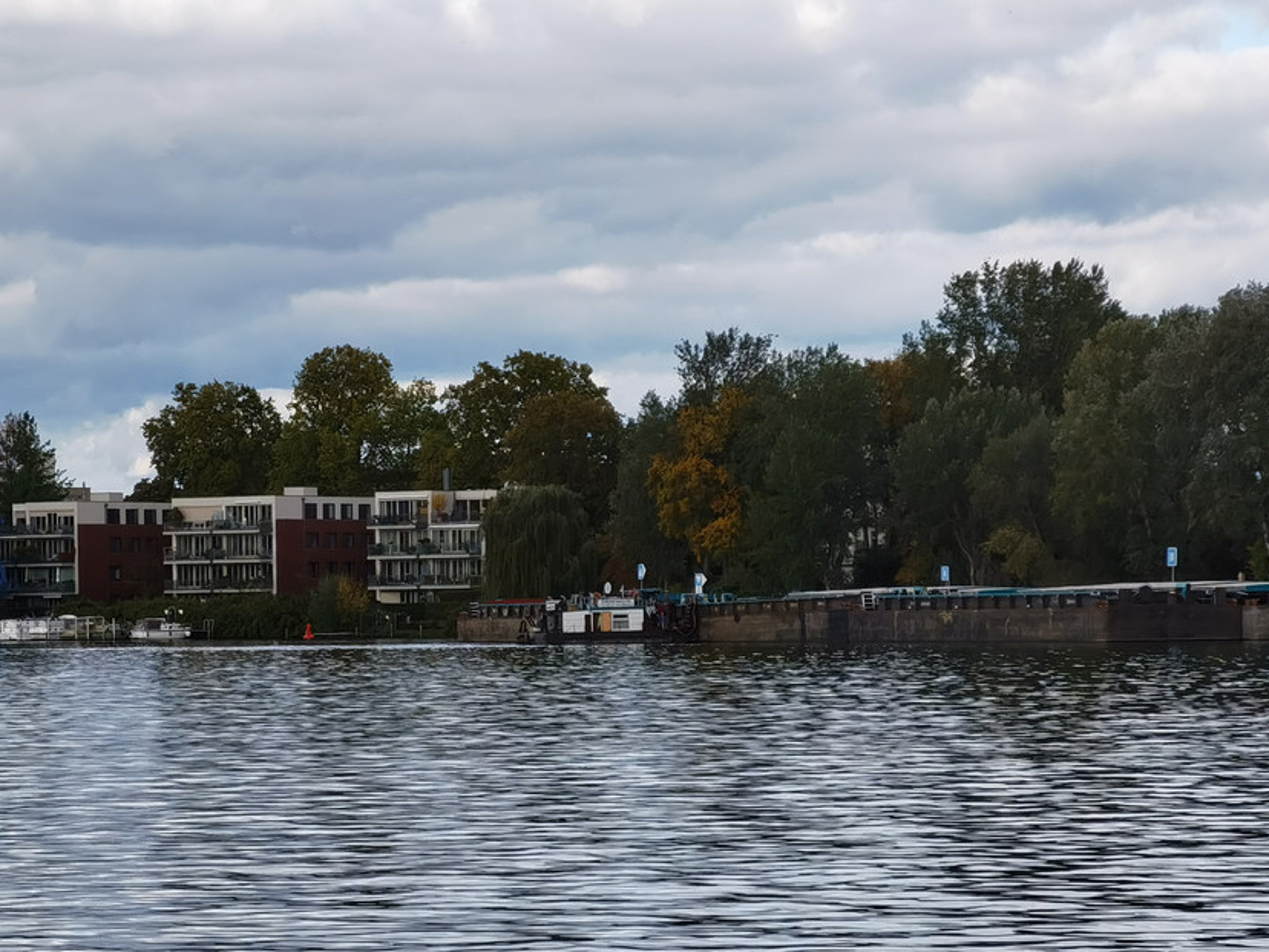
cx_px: 491
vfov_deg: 9.5
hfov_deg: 12.7
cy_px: 592
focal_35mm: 156
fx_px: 5719
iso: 50
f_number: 2.4
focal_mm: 7.48
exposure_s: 1/850
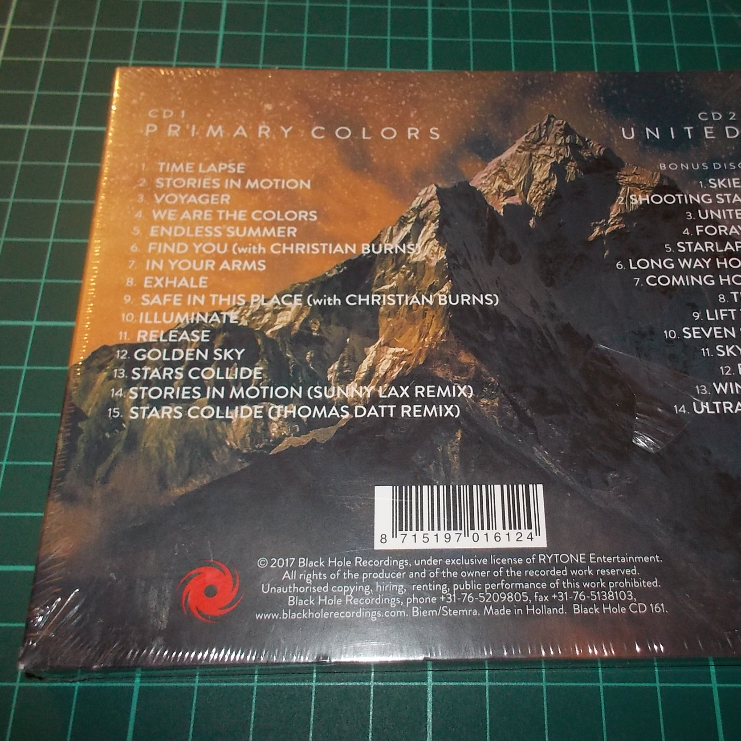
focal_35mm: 35
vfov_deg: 47.2
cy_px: 377
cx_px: 444
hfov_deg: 47.0
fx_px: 848
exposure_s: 1/30
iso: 200
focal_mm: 4.1
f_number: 3.3
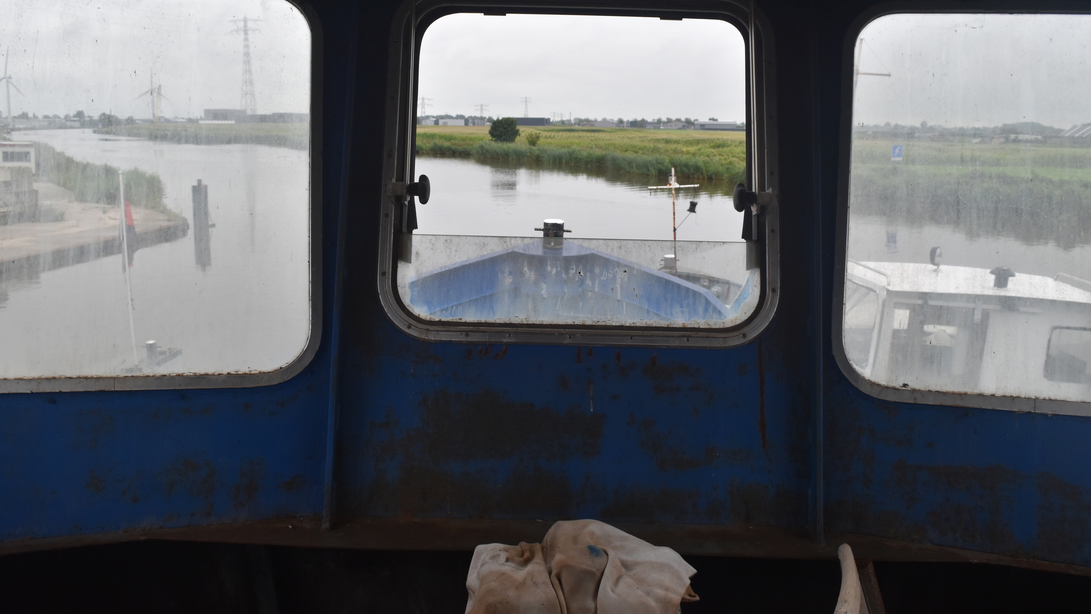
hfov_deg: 66.1
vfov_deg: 40.1
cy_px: 253
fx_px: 839
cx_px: 544
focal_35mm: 29
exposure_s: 1/200
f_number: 7.1
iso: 400
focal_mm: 18
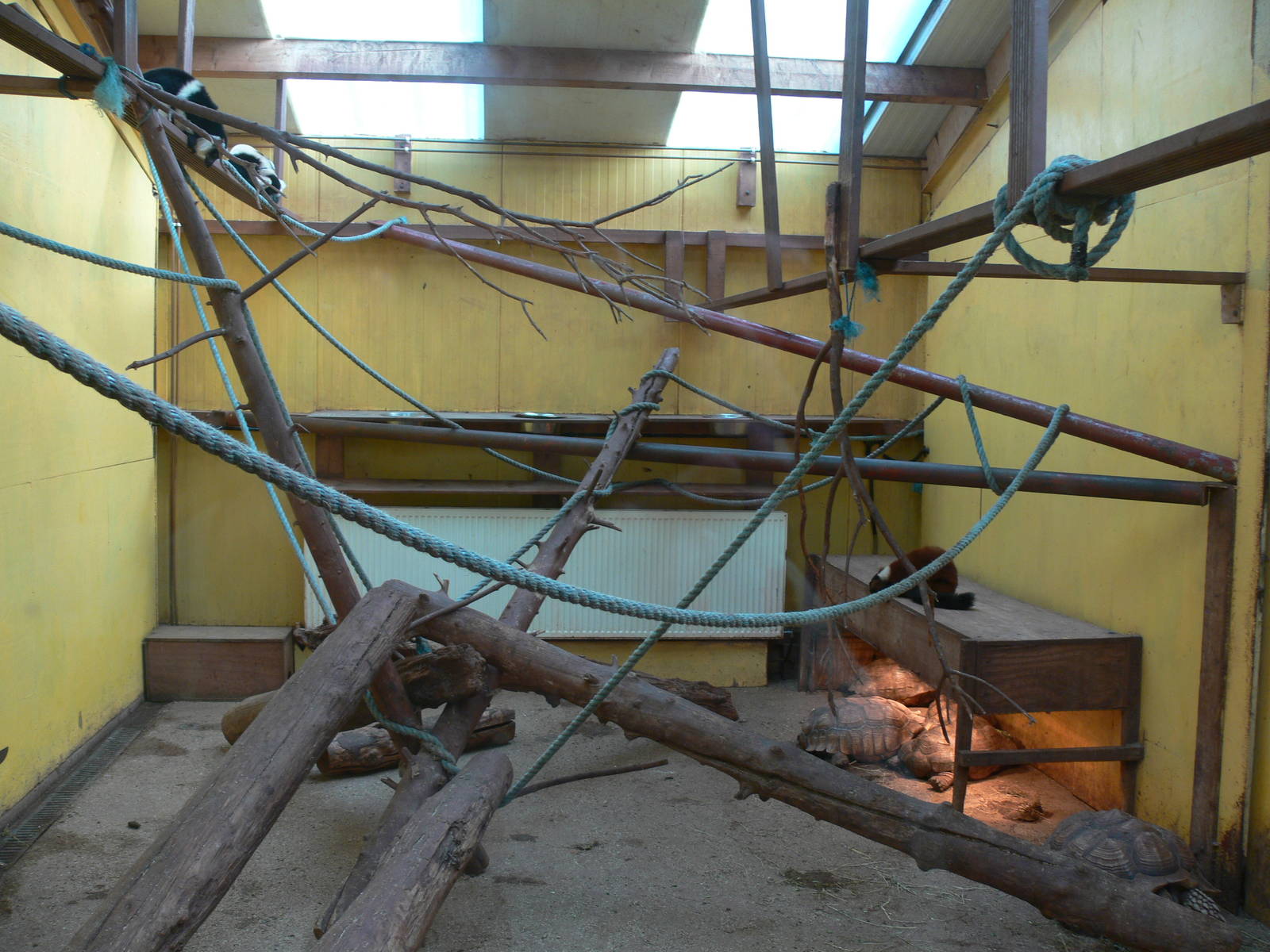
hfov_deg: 52.6
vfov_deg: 40.7
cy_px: 476
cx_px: 635
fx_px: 1284
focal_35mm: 35
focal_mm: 7.4
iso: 80
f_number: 2.8
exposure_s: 1/50
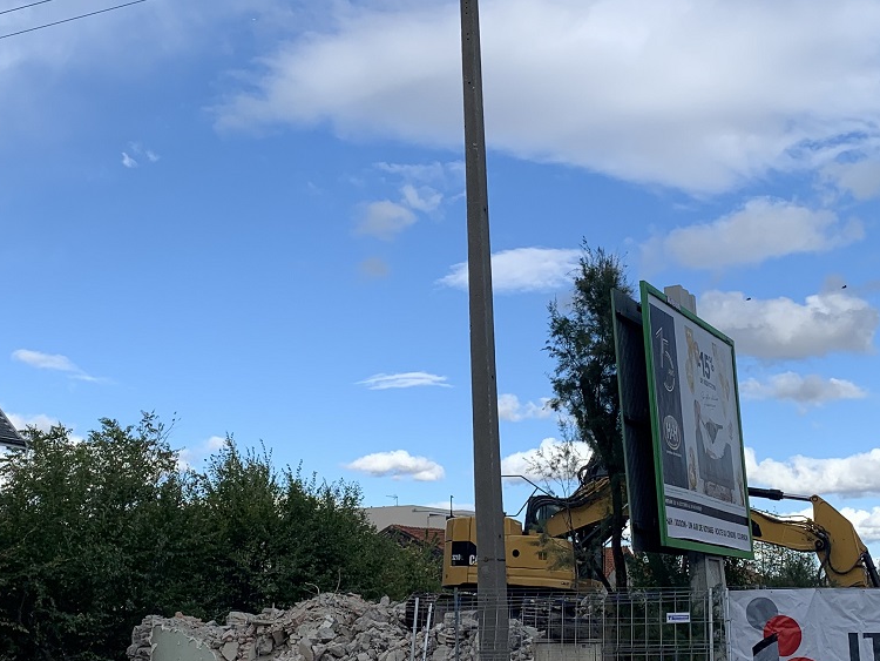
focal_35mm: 52
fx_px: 1322
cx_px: 454
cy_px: 321
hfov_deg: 36.8
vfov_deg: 28.0
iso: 25
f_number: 1.8
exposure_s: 1/1992
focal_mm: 4.25
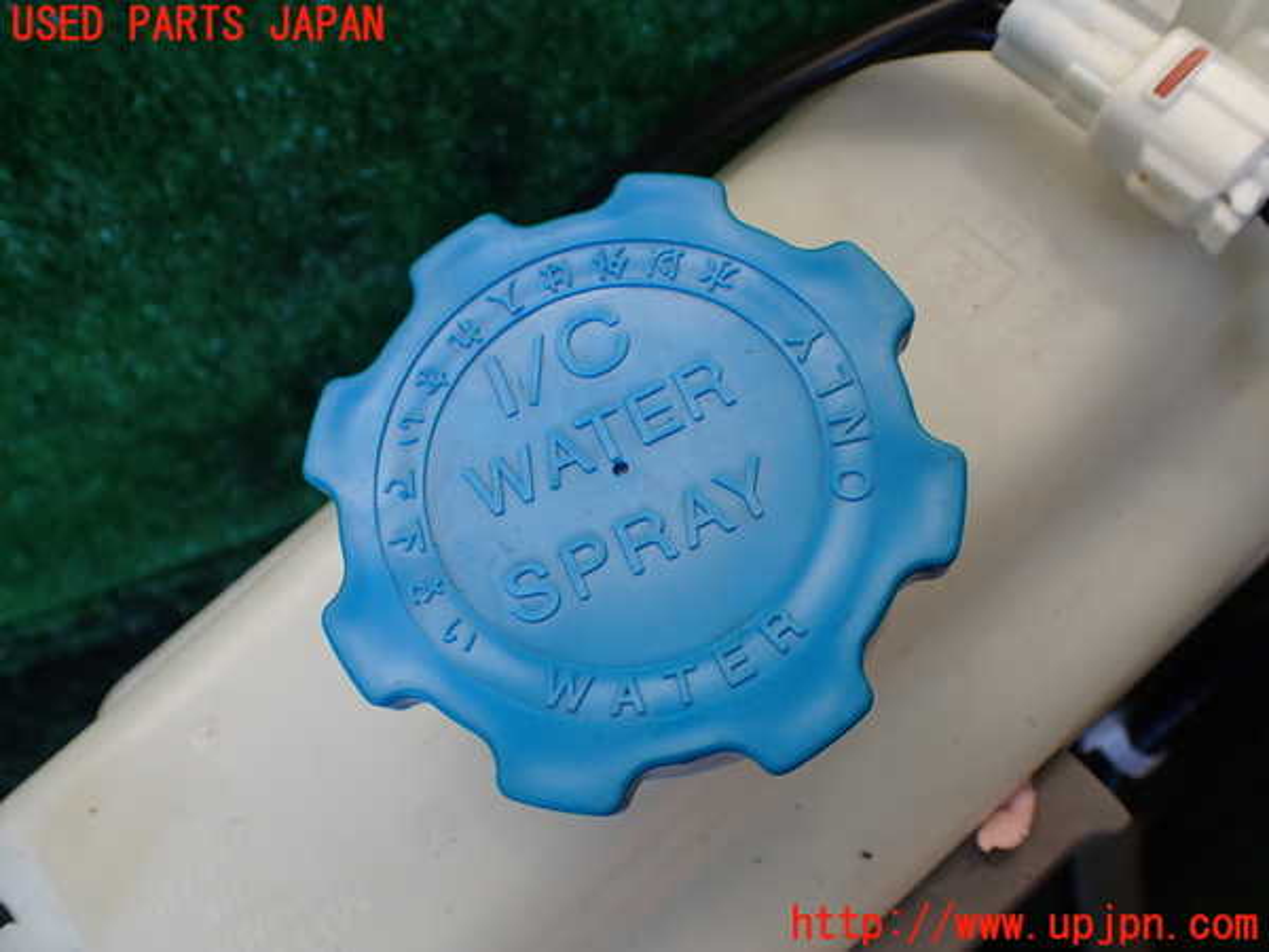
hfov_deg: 60.0
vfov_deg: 46.8
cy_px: 476
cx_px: 634
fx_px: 1100
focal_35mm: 30
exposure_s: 1/125
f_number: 2.3
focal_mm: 5.4
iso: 160
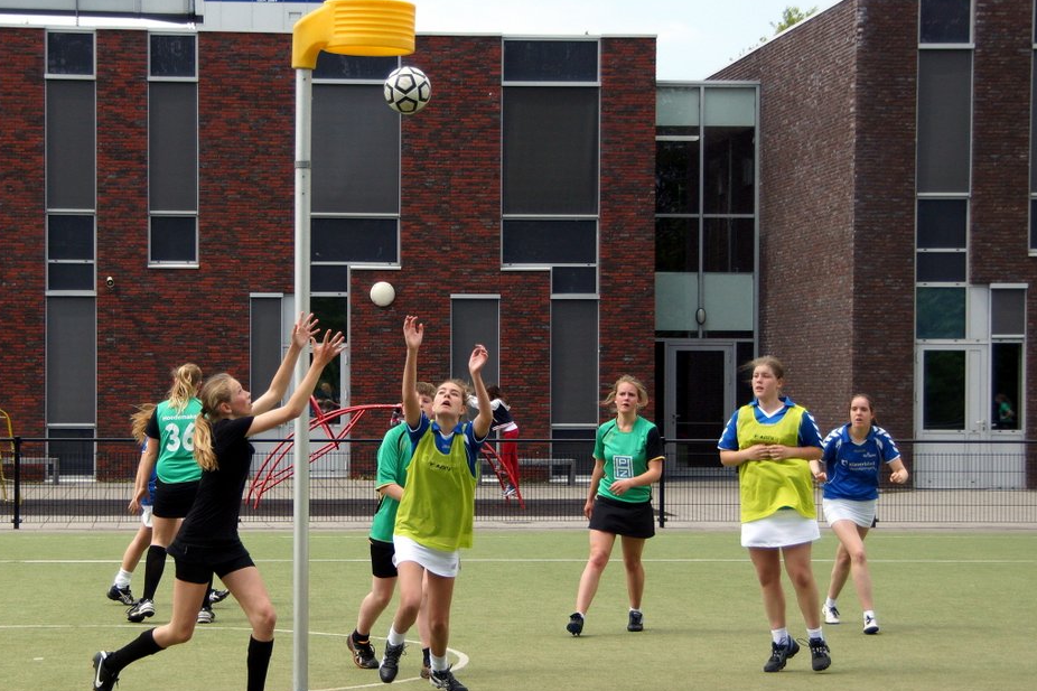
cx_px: 473
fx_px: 2147
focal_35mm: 75
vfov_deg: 18.3
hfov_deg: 27.1
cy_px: 370
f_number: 4.5
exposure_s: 1/2000
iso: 320
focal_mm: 45
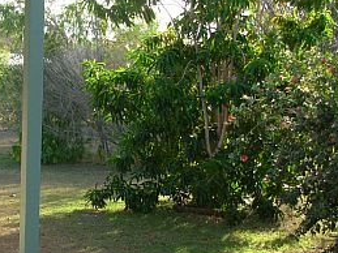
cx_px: 51
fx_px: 917
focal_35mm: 94
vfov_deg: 15.5
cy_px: 226
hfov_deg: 20.6
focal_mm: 6.3
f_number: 2.9
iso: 50
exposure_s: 1/222
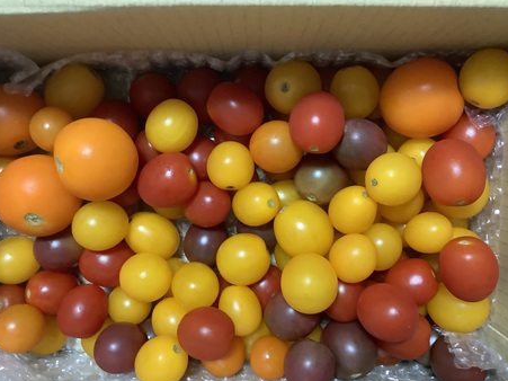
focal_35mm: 33
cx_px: 248
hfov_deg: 55.4
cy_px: 192
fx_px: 484
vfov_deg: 42.9
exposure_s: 1/40
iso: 320
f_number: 2.4
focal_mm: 3.3
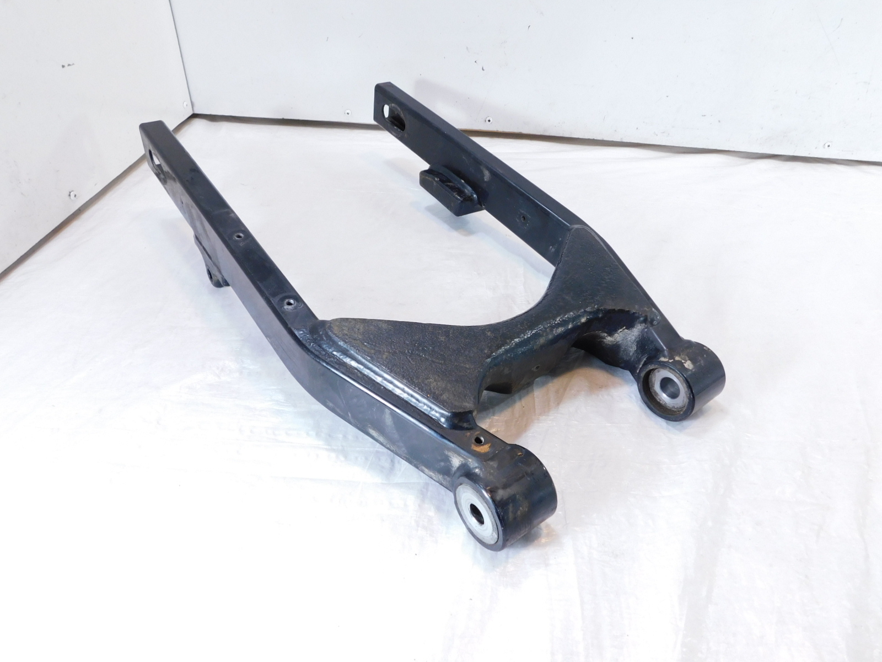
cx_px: 441
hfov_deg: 73.9
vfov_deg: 58.9
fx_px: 586
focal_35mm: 23
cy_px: 331
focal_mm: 4
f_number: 3
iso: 180
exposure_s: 1/30
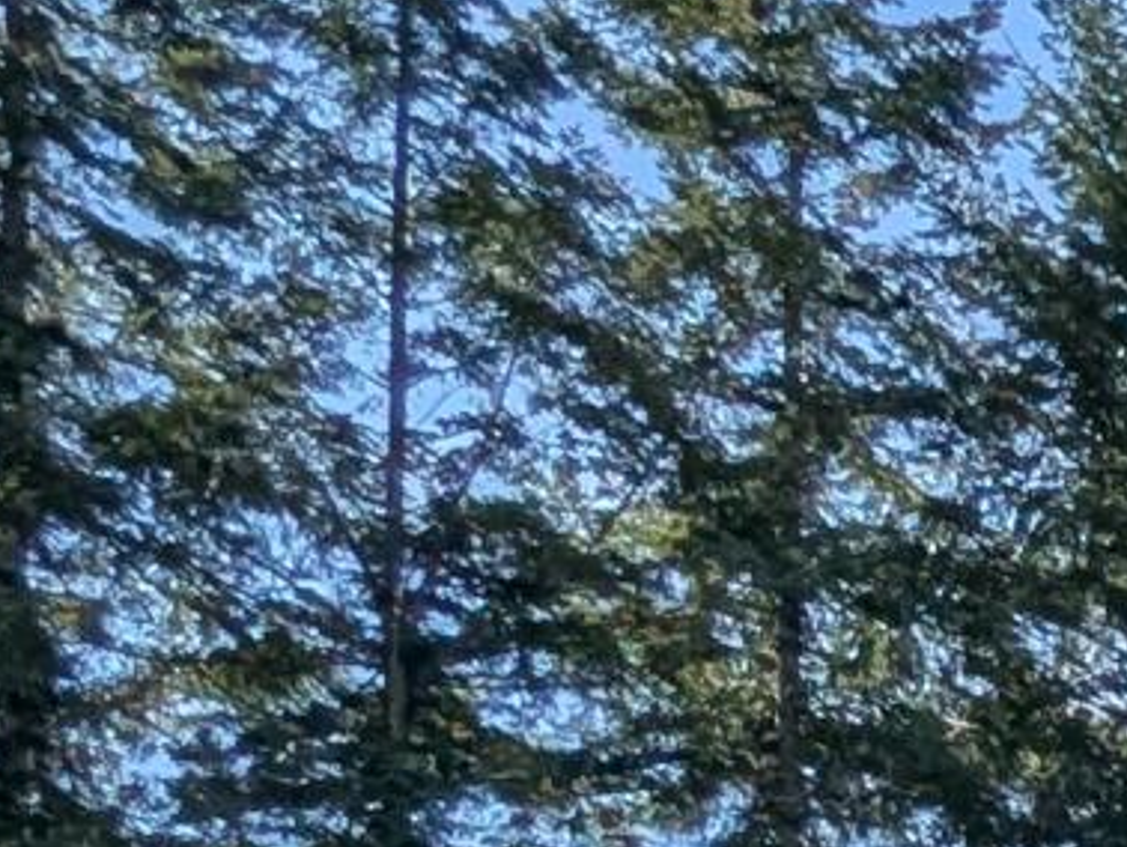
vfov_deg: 10.1
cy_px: 2085
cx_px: 2862
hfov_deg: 11.9
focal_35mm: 127
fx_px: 4137
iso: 49
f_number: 2.2
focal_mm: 2.35
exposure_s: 1/1387
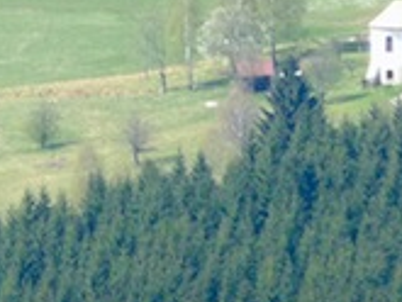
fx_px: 15747
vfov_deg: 1.1
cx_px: 22
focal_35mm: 1355
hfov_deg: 1.5
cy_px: -261
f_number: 4.9
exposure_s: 1/400
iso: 100
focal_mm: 47
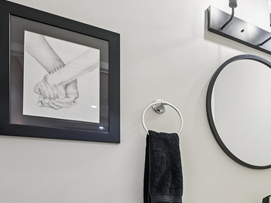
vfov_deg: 41.3
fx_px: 251
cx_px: 256
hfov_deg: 49.1
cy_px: 176
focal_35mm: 32
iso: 400
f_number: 8
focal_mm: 16
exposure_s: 1/15
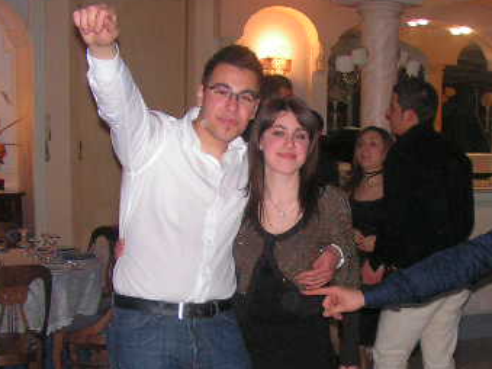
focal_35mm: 68
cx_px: 376
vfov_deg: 21.2
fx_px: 966
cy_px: 327
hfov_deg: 28.1
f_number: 3.2
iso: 200
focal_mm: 6
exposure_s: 1/40
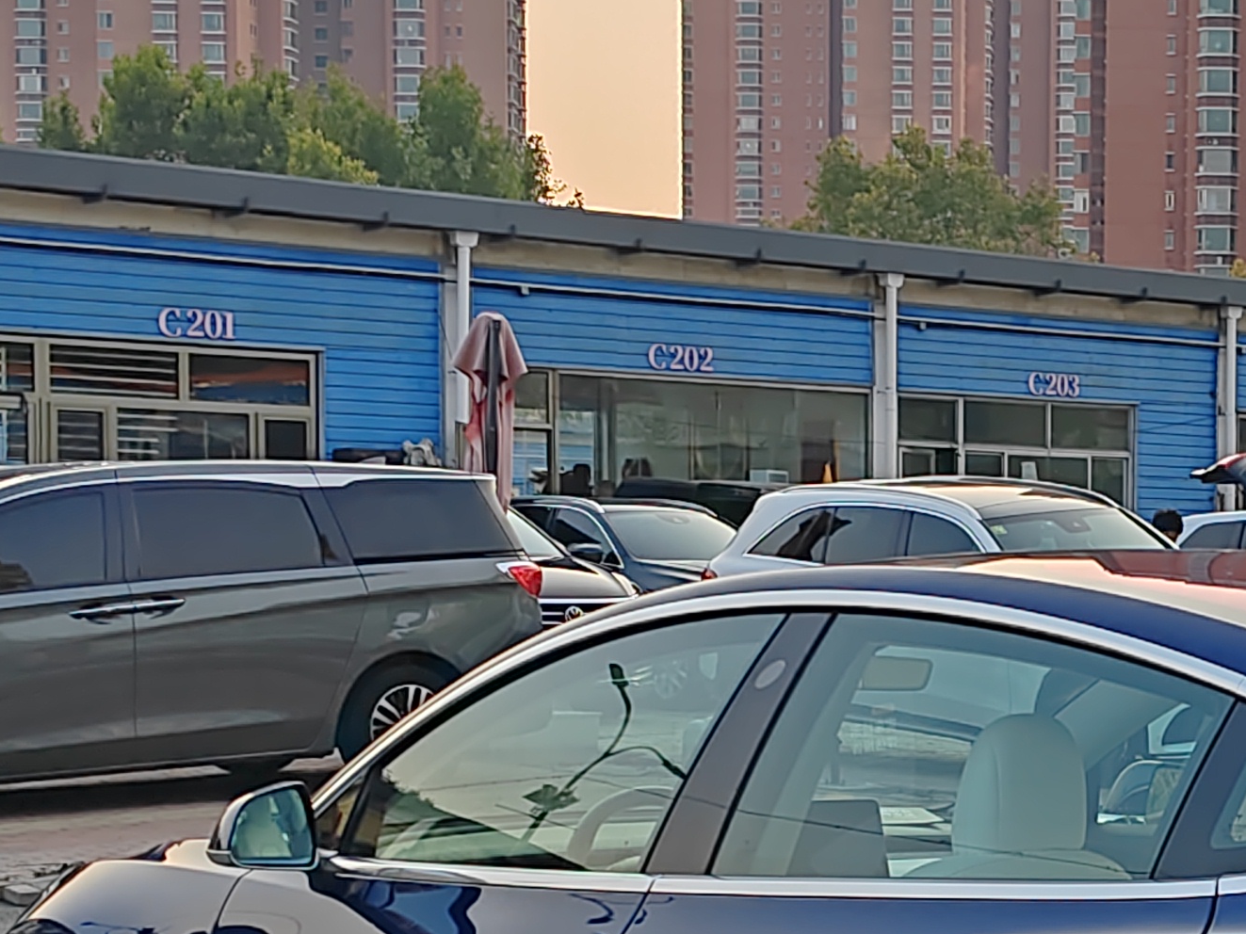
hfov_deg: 20.9
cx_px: 1219
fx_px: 3275
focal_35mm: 91
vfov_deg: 16.1
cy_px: 800
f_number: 1.8
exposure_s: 1/370
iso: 50
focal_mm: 6.14
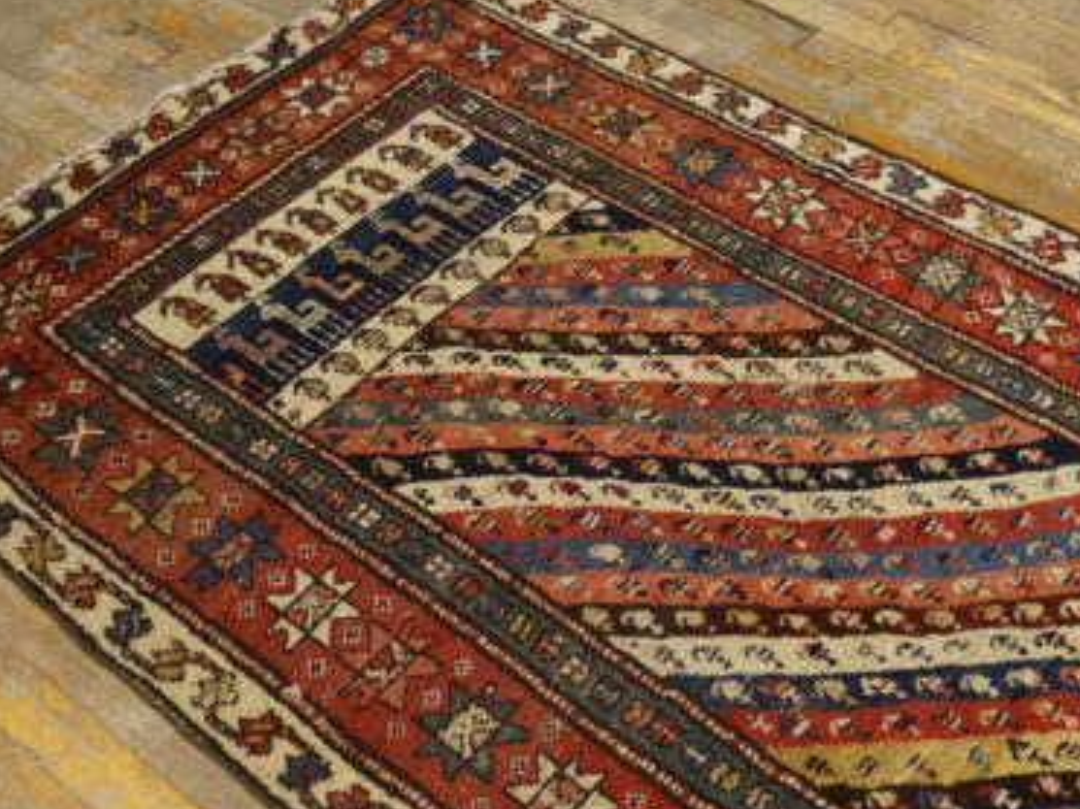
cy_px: 534
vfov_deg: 34.0
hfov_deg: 44.4
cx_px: 675
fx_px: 1310
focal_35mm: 42
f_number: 4
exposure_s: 1/60
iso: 800
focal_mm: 18
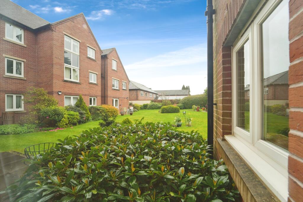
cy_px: 101
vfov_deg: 81.2
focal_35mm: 14
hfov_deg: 104.2
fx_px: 118
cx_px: 152
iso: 160
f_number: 9
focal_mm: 14
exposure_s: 1/40
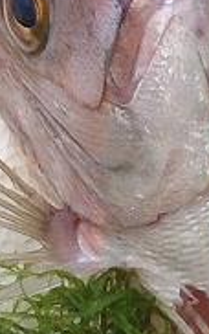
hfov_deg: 4.7
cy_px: 360
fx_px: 2402
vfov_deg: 7.9
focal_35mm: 264
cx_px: 713
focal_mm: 4.28
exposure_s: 1/30
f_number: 2.4
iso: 50
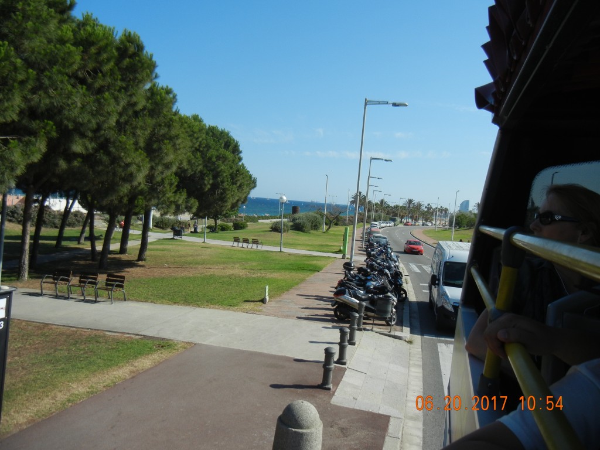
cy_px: 225
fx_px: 520
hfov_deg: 60.0
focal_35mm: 30
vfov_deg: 46.8
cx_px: 300
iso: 160
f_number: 7
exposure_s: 1/470
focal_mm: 5.4
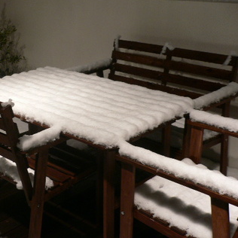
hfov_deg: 33.9
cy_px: 119
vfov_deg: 34.7
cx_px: 56
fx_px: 381
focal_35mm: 49
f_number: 2.8
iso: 100
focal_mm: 5.8
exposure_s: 1/8
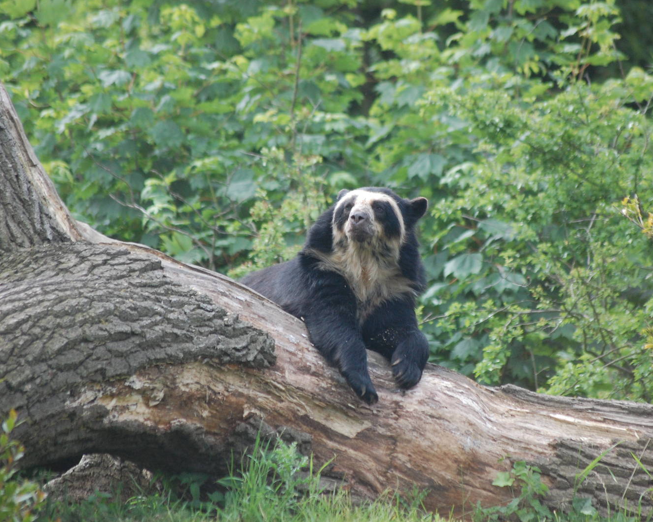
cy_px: 261
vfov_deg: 4.6
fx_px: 6570
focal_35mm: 340
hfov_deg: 5.7
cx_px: 347
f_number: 5.6
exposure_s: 1/400
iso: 800
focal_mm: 200
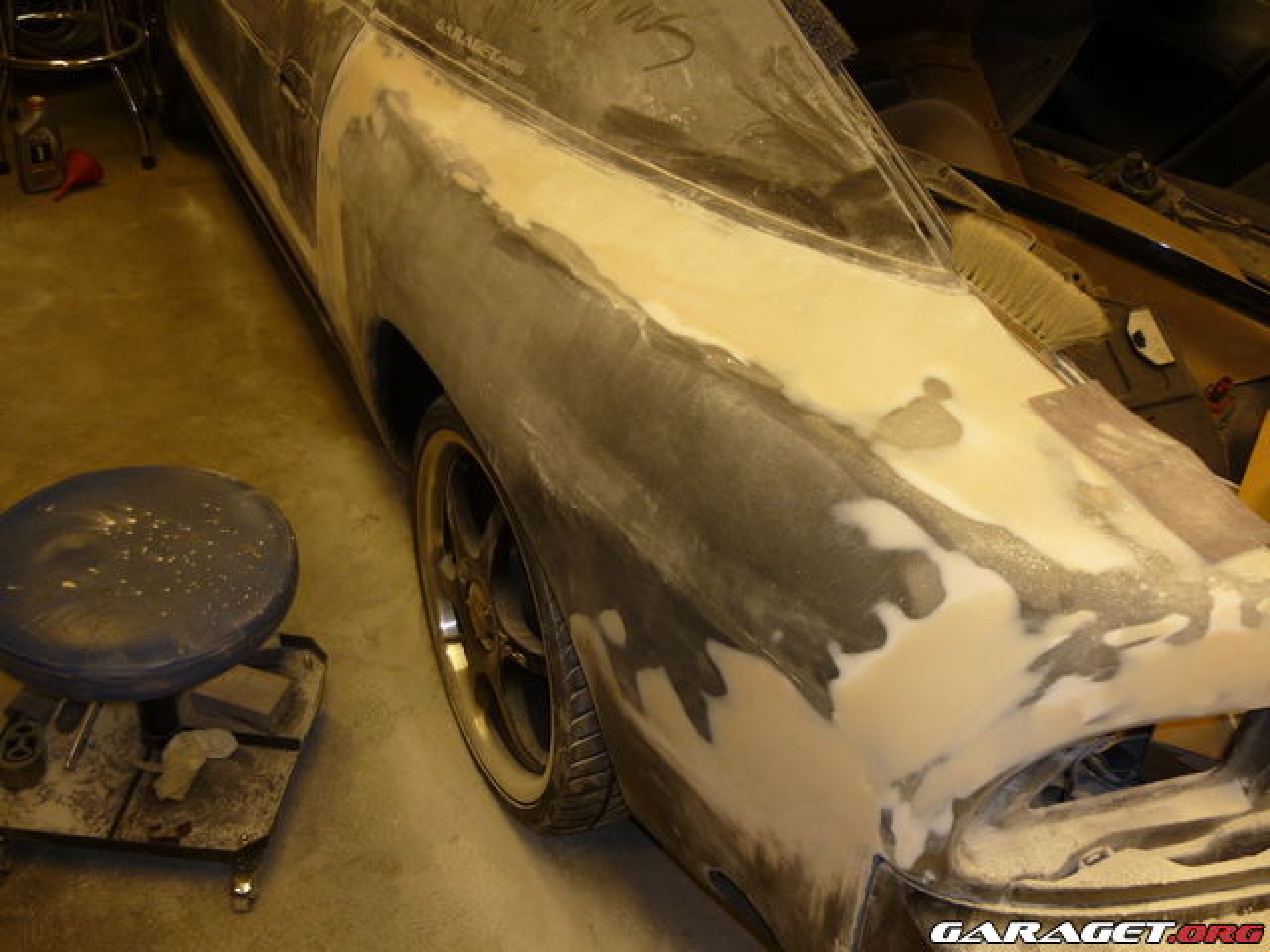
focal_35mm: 33
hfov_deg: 55.4
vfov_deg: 42.9
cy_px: 476
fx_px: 1211
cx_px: 635
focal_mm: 5.5
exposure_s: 1/30
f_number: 2.8
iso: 100
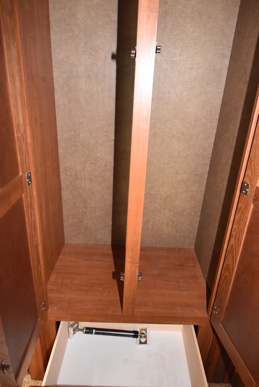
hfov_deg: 59.6
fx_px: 226
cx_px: 136
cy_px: 170
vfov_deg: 80.8
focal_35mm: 21
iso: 2500
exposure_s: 1/60
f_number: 4.5
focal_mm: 10
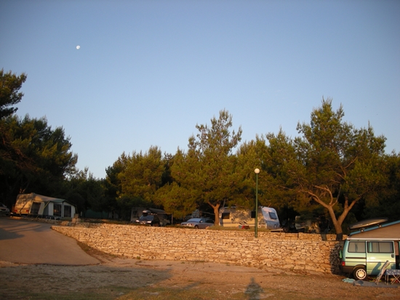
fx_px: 405
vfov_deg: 40.7
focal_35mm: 35
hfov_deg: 52.6
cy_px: 150
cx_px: 200
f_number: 2.8
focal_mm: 5.7
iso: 50
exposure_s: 1/187
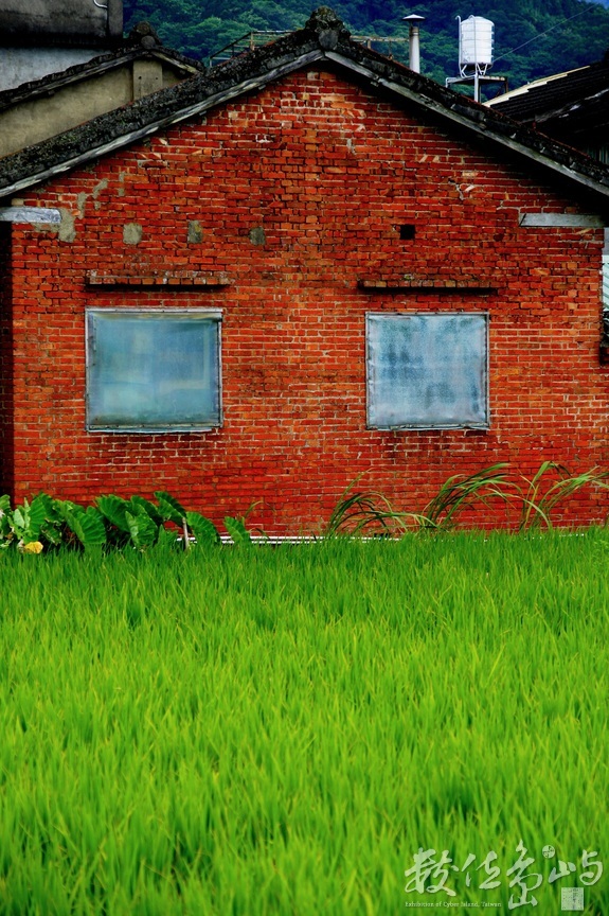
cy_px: 458
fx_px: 2286
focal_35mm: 90
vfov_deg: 22.6
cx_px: 304
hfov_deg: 15.2
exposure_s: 1/800
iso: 200
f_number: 5
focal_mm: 60
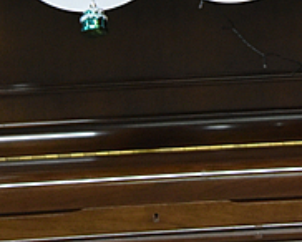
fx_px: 2657
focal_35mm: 297
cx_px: 490
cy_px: -175
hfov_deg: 6.4
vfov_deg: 5.2
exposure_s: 1/125
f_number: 5.6
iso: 2800
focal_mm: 72
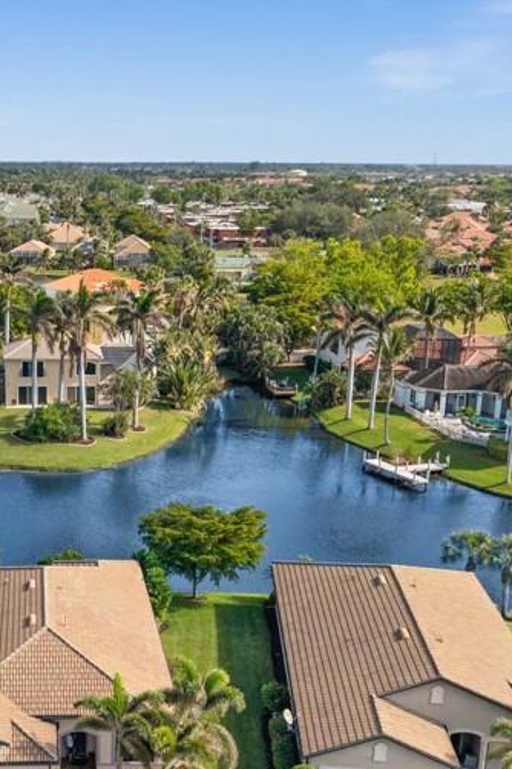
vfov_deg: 38.8
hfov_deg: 25.8
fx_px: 1088
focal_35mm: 51
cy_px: 447
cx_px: 72
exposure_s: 1/3000
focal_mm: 8.67
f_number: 1.8
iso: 200
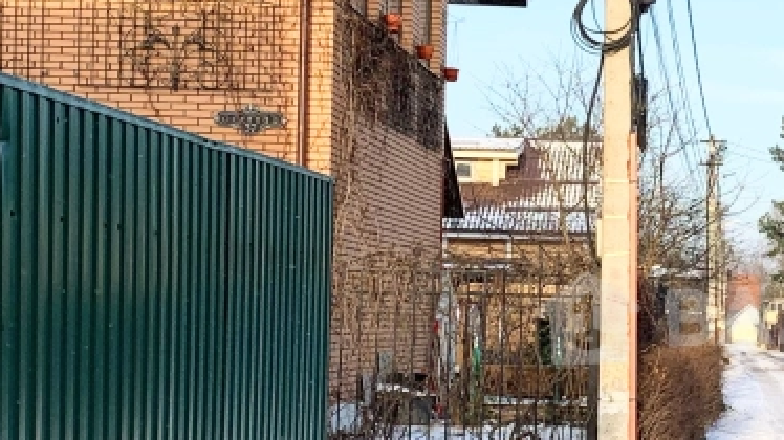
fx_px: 1974
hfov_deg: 21.7
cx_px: 780
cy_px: 309
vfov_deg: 12.7
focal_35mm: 95
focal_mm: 4.25
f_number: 1.8
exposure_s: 1/1021
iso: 25
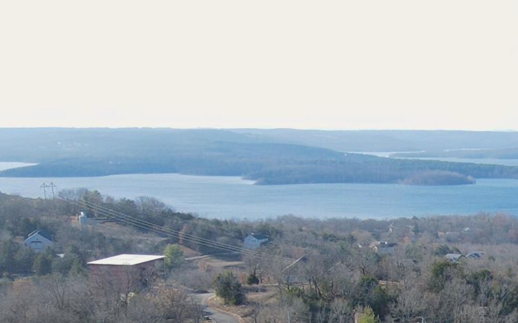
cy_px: 488
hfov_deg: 20.1
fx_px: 1298
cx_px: 732
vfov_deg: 13.4
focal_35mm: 92
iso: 100
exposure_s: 1/320
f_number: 2.8
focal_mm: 4.5
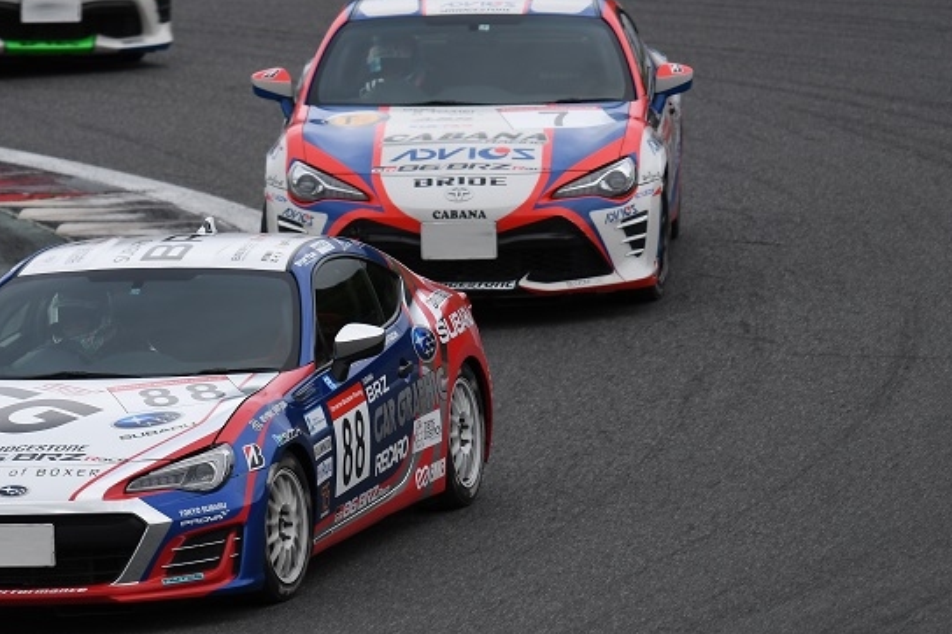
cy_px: 286
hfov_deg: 3.3
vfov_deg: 2.2
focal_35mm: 619
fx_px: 16368
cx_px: 331
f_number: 5.6
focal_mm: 280
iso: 400
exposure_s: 1/500
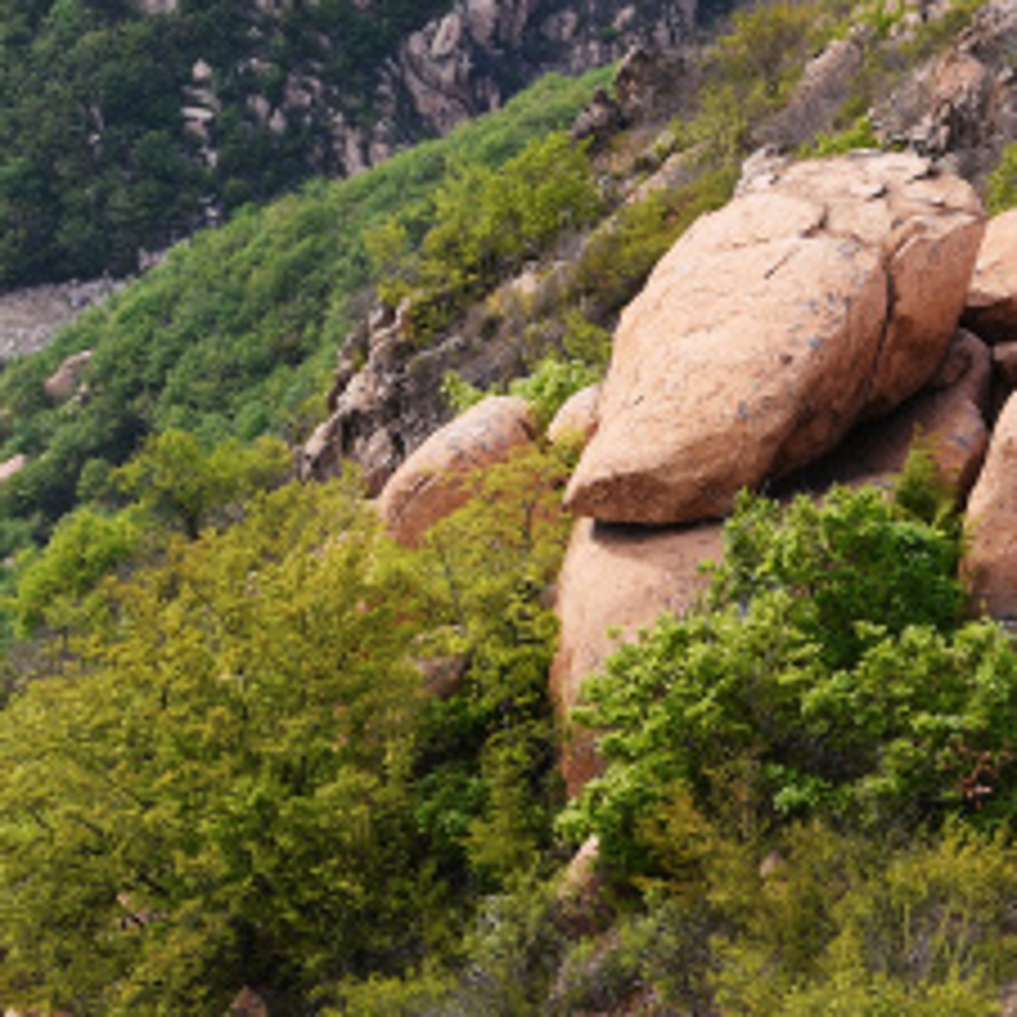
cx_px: 248
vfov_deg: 8.1
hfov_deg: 8.1
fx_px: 7213
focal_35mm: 217
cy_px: 722
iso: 100
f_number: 8
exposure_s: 1/125
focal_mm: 48
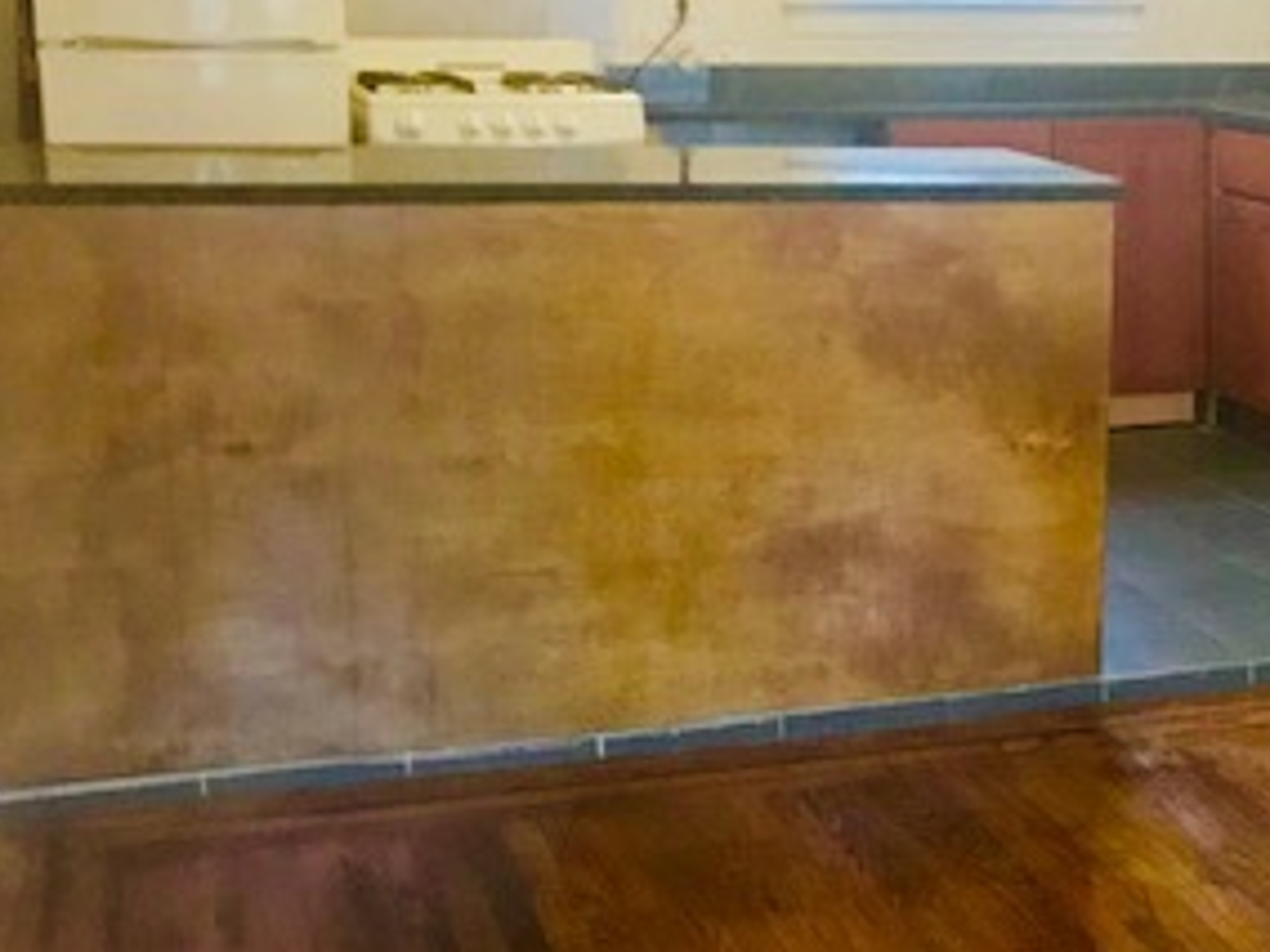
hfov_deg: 28.9
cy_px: 532
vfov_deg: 23.3
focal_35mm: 63
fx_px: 2311
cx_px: 1252
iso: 100
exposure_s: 1/12
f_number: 1.8
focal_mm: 3.99
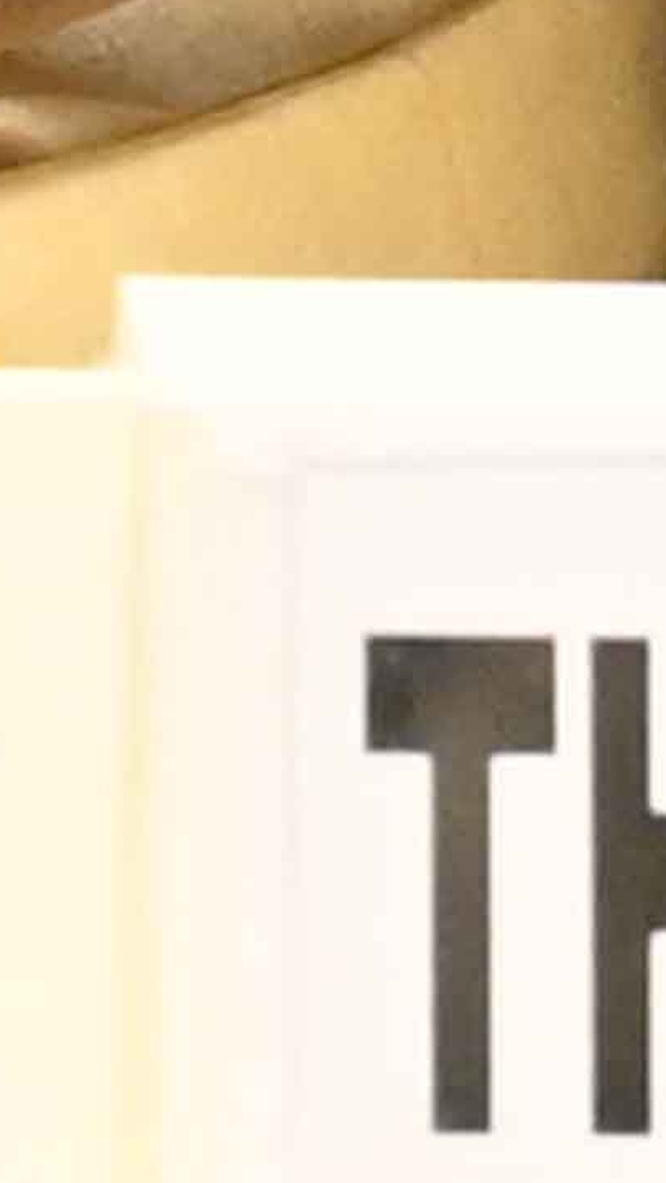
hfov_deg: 1.5
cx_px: -2942
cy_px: -2016
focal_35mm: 793
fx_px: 24896
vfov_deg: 2.7
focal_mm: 66
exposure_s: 1/125
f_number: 4.5
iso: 1600
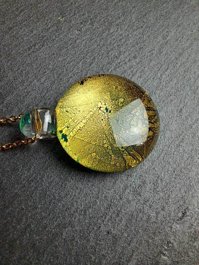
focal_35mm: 26
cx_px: 100
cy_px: 132
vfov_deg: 67.3
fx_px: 199
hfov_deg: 53.1
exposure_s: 1/50
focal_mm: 2.13
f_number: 2.4
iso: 50
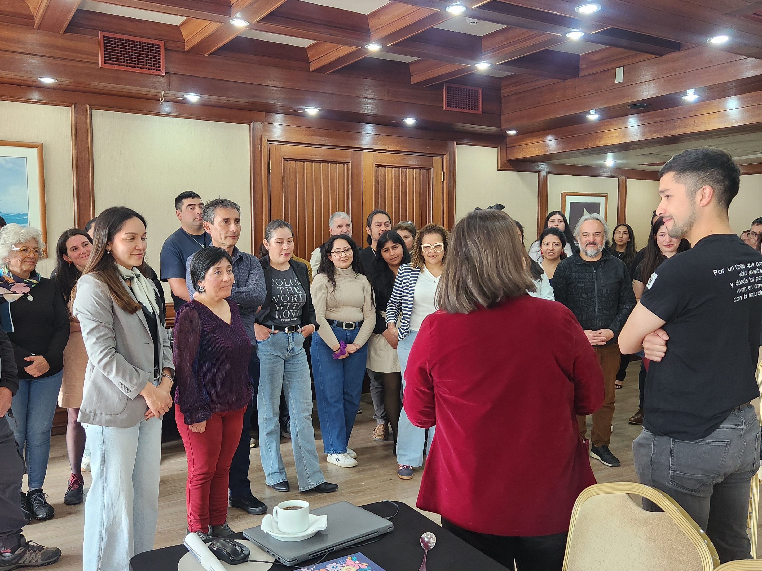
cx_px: 376
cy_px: 282
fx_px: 704
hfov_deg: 56.8
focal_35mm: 32
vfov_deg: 44.2
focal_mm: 5.4
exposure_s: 1/100
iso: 250
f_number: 1.8
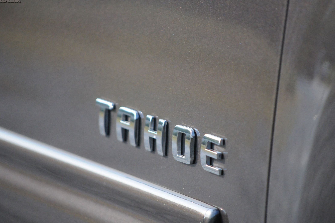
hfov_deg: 7.3
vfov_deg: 4.9
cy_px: 123
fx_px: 2608
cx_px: 177
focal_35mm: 281
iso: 2000
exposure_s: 1/2500
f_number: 5.6
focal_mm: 165
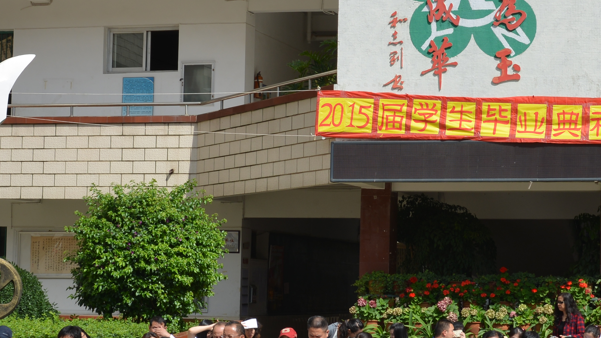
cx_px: 378
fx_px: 1769
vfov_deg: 10.9
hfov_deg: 19.2
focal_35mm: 111
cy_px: 172
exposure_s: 1/200
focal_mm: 32
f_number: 11
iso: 100
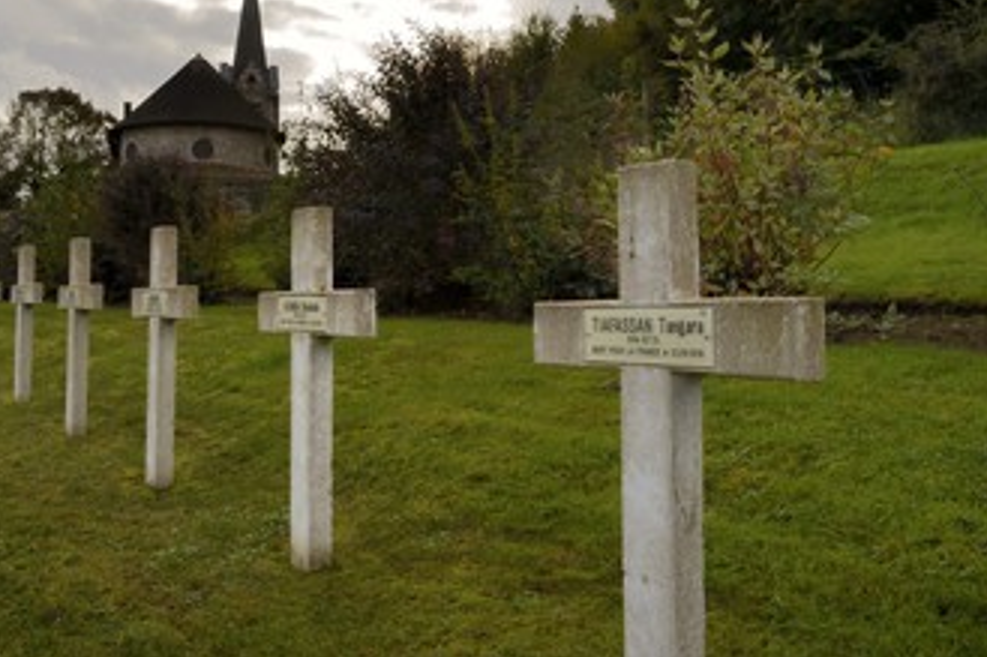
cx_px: 420
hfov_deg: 51.7
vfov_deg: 35.7
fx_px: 1014
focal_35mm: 37
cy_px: 249
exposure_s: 1/125
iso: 400
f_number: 18
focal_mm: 29
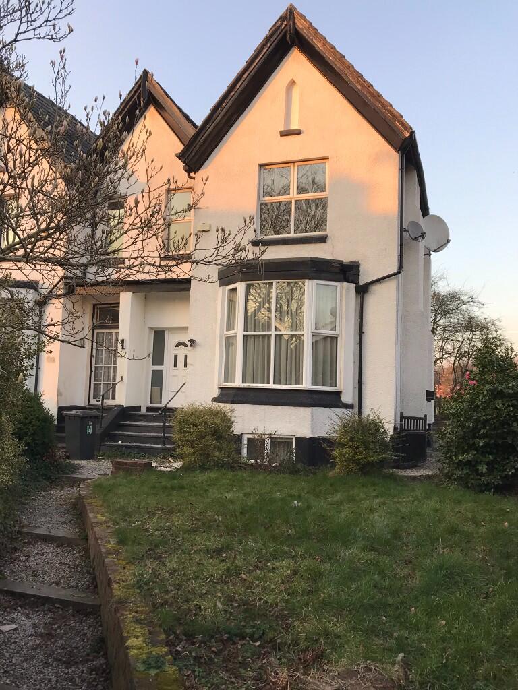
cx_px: 259
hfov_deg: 49.7
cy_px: 345
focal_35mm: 28
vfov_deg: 63.4
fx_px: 559
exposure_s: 1/247
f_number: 1.8
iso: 20
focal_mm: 3.99
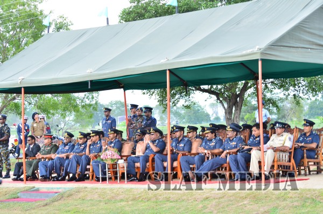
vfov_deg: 11.4
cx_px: 162
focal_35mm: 120
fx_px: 1074
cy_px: 107
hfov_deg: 17.1
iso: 200
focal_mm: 80
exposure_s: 1/125
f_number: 5.6
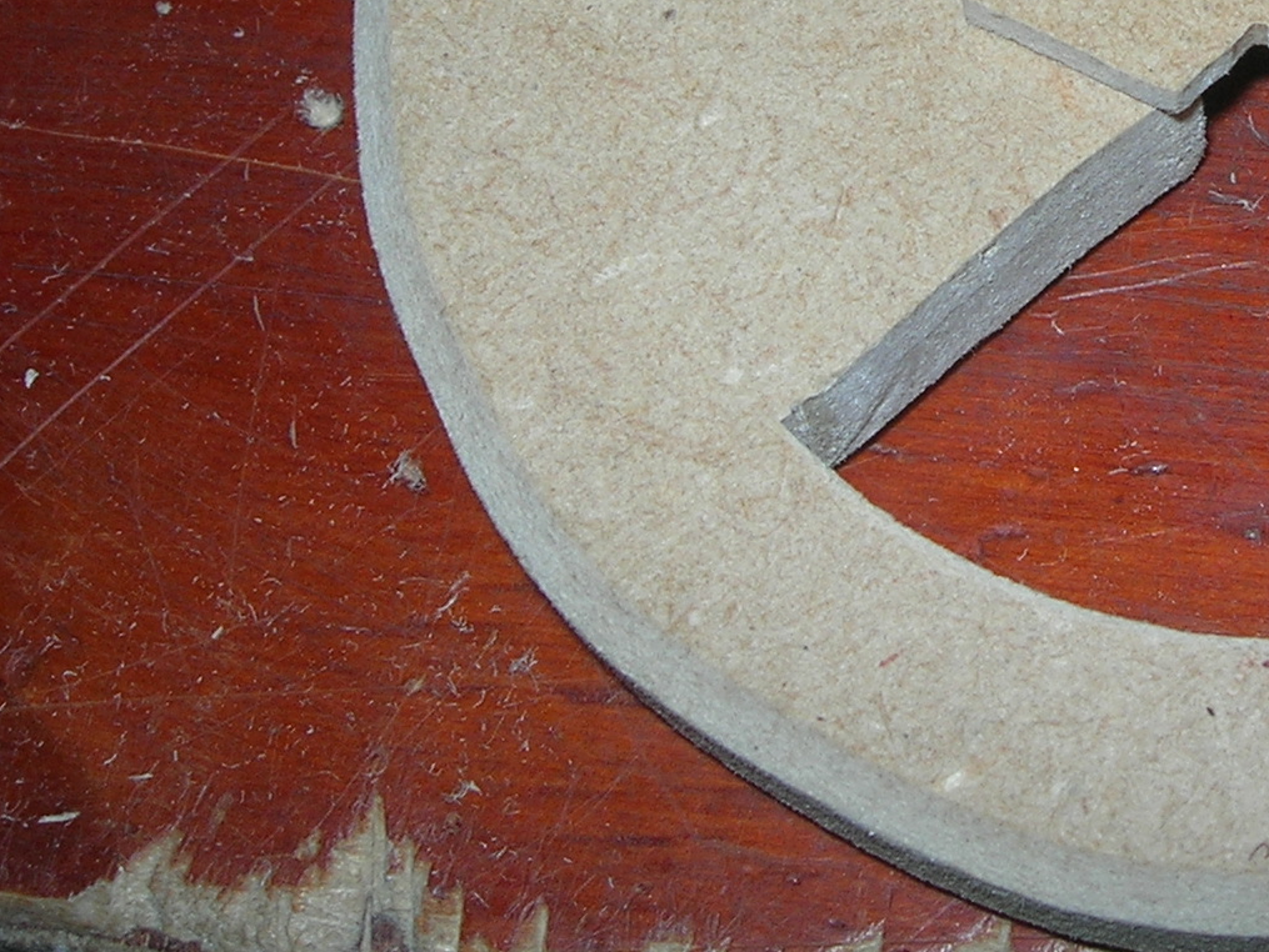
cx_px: 1398
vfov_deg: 14.9
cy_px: -42
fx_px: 3557
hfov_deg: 19.4
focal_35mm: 97
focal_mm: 7.8
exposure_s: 1/60.1
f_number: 4.8
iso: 64
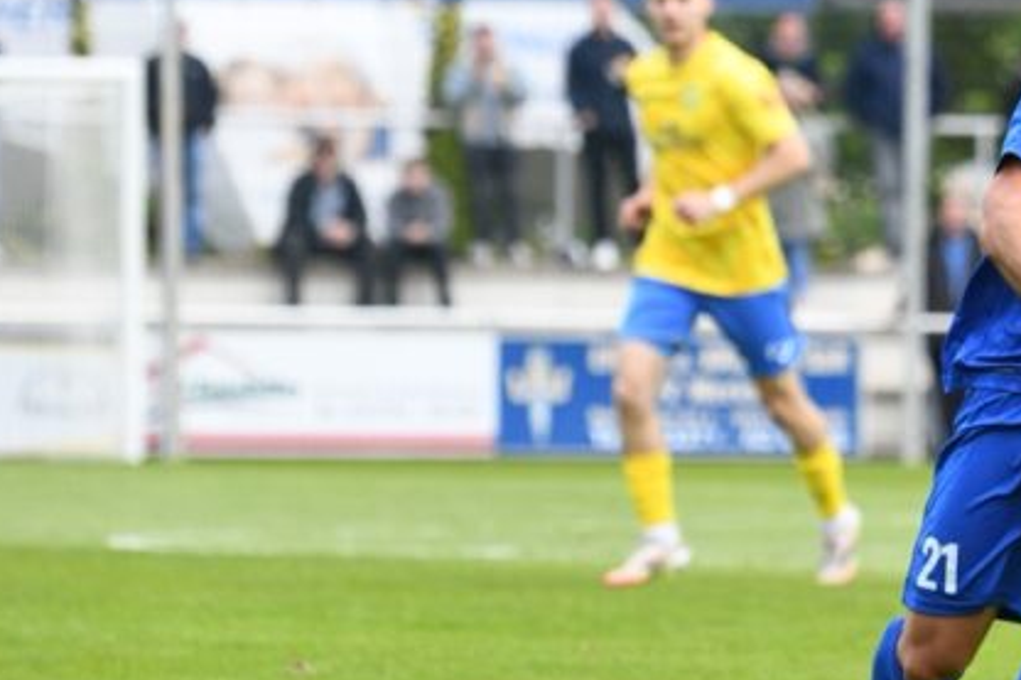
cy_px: 368
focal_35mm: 615
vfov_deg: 2.2
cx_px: 1082
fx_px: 17434
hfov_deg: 3.4
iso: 1250
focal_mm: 250
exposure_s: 1/1600
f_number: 6.3
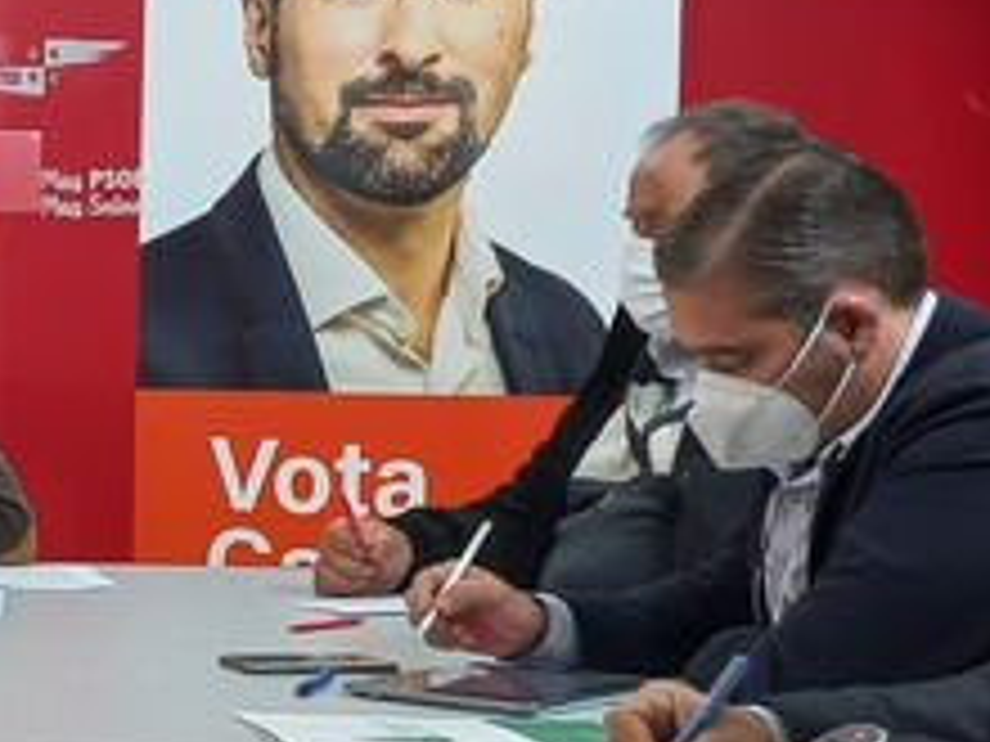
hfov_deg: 19.2
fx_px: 2603
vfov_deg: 16.2
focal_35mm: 91
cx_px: -441
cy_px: 423
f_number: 1.8
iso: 40
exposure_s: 1/49
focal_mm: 4.6
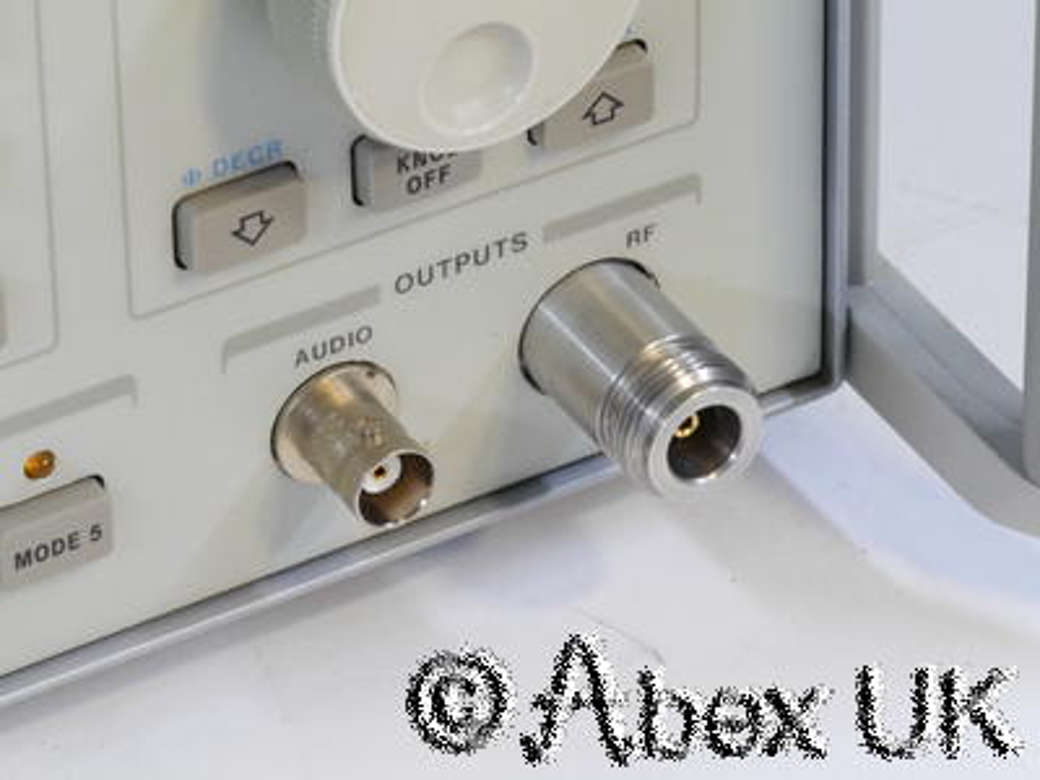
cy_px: 390
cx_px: 520
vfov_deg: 5.3
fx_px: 8412
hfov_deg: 7.1
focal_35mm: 280
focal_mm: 140
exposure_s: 1/1.6
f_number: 16
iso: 400
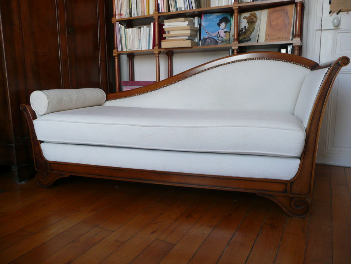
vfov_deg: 49.7
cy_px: 132
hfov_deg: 63.4
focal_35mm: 28
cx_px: 176
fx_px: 284
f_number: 3.3
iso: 125
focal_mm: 4.6
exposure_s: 1/30
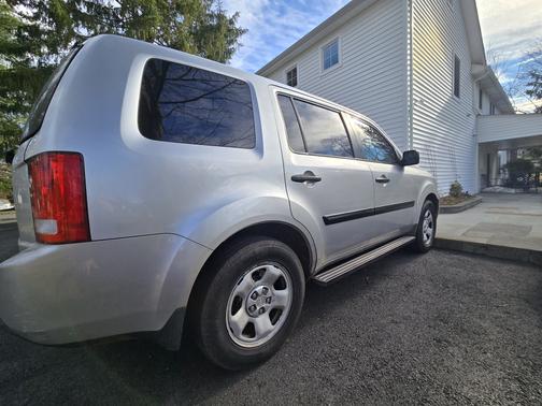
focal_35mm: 13
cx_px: 271
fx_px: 204
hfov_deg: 106.2
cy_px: 203
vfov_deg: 89.9
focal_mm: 2.2
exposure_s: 1/1073
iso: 50
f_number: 2.2
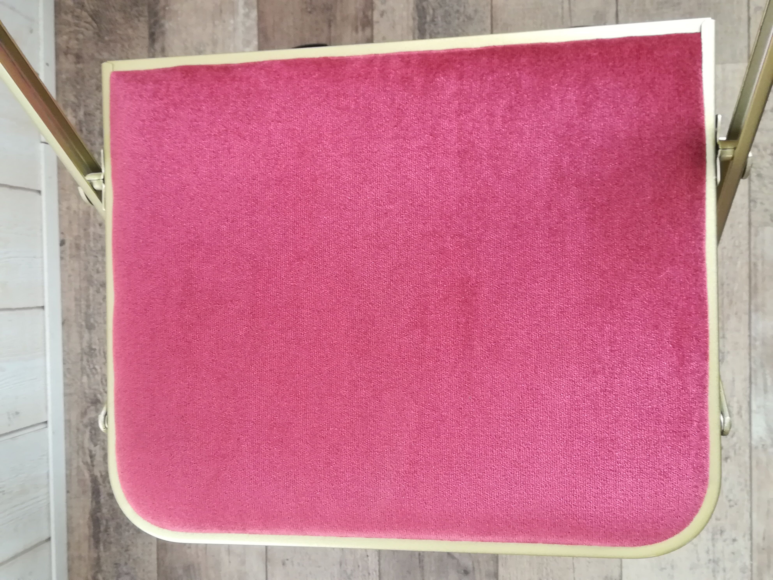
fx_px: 759
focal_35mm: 34
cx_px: 386
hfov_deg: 54.0
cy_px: 290
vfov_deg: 41.8
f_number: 2.2
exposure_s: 1/33.3
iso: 200
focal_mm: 3.83
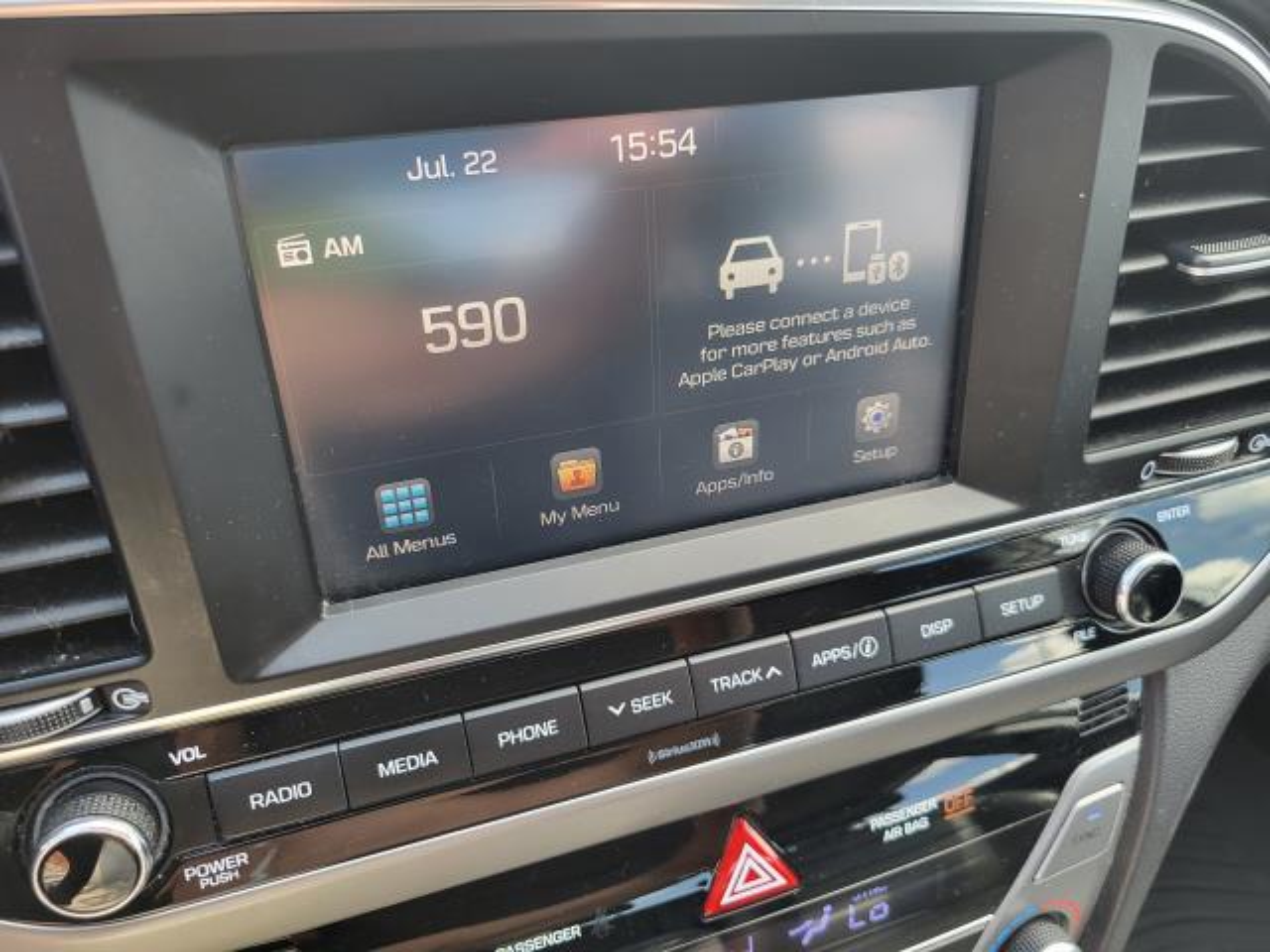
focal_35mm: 26
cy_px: 476
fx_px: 954
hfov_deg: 67.3
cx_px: 635
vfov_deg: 53.1
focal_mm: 5.4
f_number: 1.8
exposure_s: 1/120
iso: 100
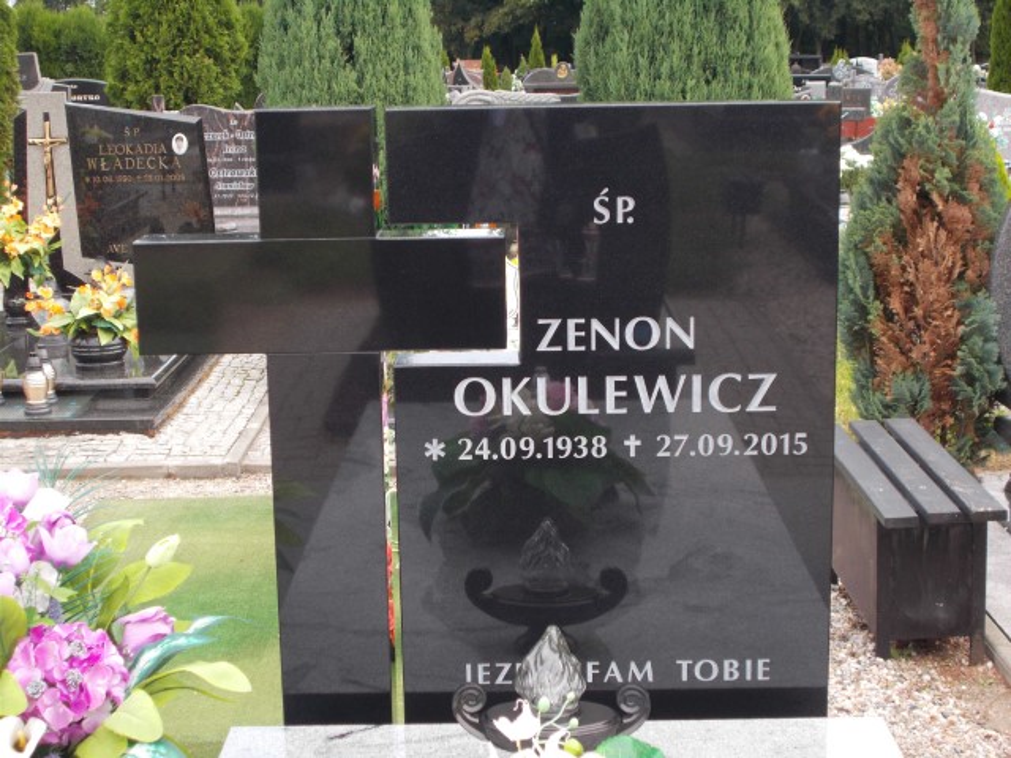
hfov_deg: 33.2
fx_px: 1694
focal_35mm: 58
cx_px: 506
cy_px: 379
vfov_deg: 25.2
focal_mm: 10.3
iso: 80
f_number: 4.9
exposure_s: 1/60
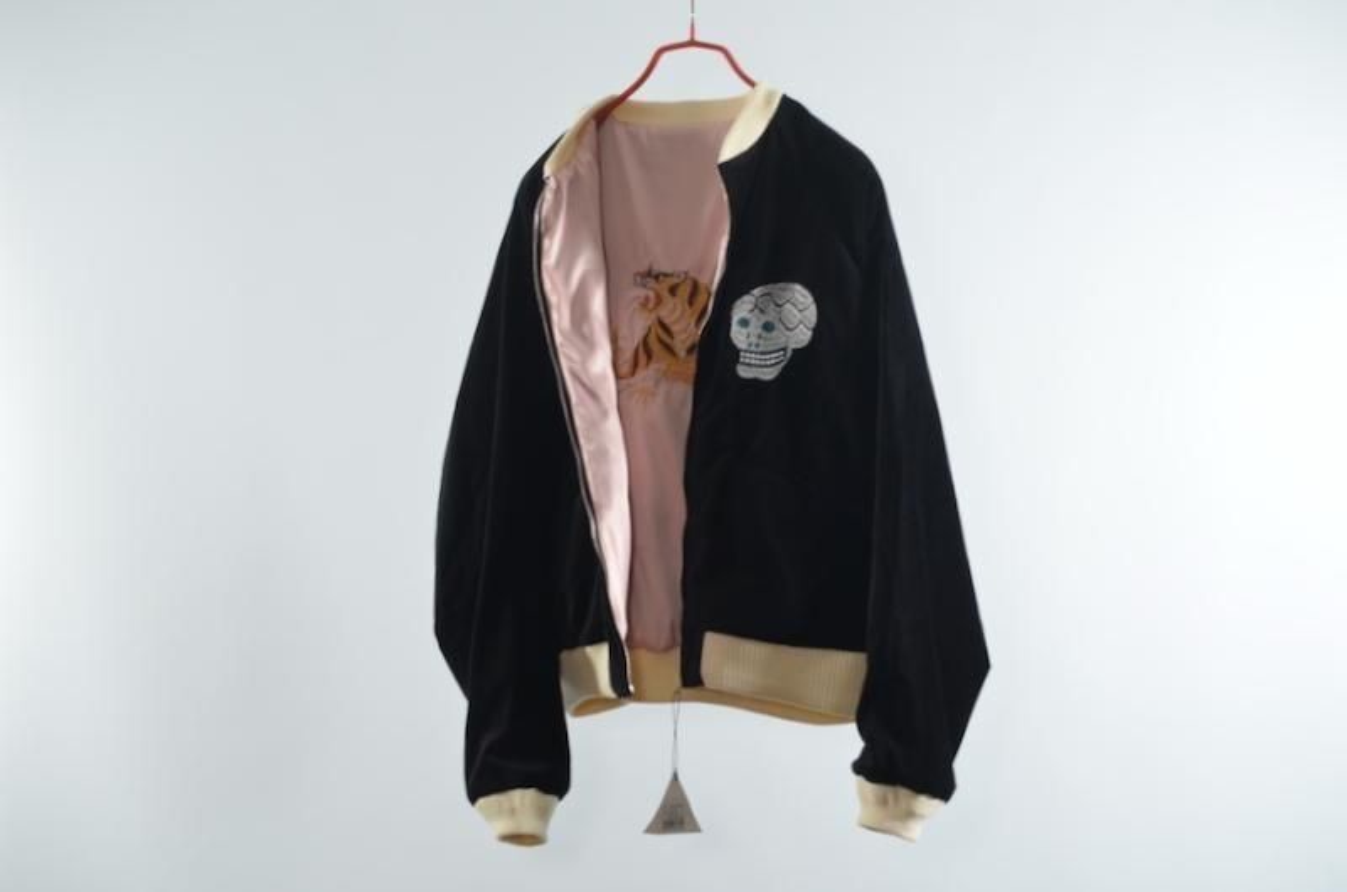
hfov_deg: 33.5
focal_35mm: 60
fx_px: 2241
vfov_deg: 22.5
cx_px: 674
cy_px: 446
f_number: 4
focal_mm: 40
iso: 800
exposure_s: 1/60
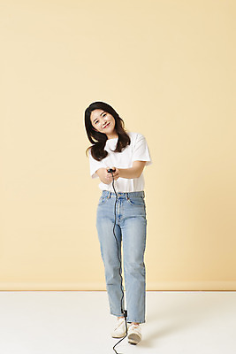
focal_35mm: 58
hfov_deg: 23.4
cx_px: 118
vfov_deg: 34.5
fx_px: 570
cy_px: 177
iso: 100
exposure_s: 1/125
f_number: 13
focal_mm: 58
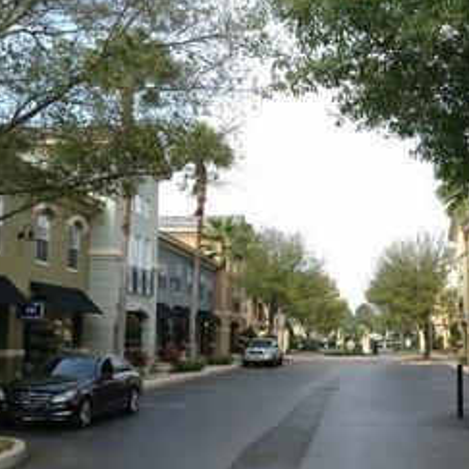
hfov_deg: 34.9
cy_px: 267
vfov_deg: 35.3
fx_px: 736
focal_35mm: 48
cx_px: 324
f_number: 2.4
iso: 25
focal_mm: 3.3
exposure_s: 1/414
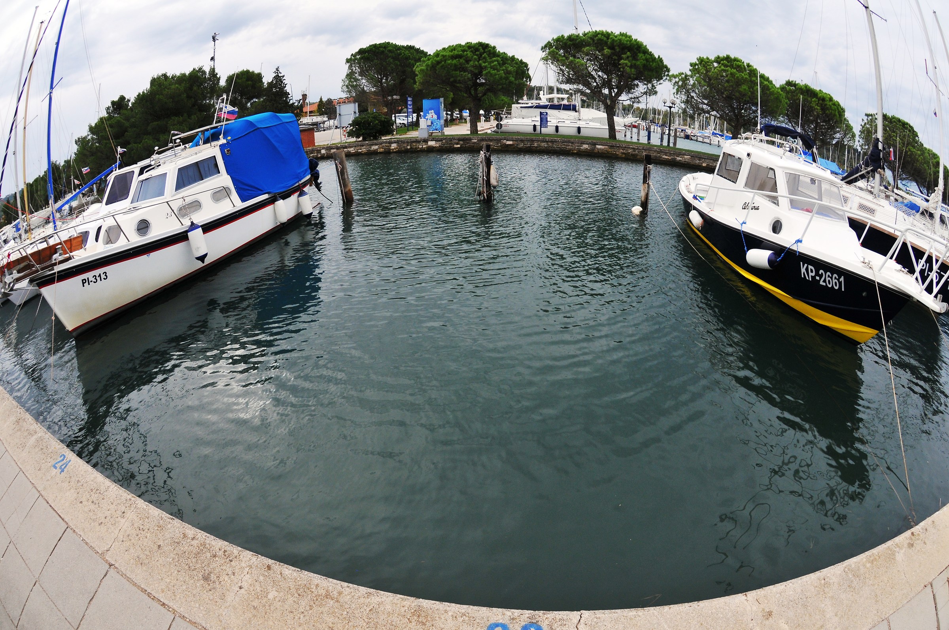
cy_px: 315
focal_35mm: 16
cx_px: 474
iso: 400
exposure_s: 1/400
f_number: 11
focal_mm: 10.5
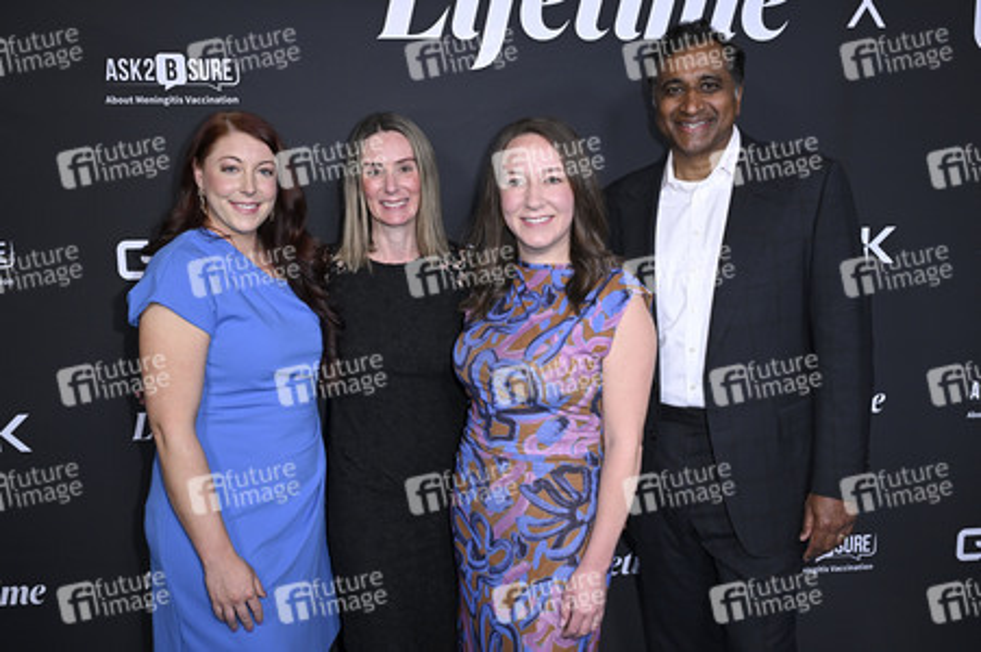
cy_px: 326
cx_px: 490
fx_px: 899
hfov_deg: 57.3
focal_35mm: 33
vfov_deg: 39.9
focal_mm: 33
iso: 1600
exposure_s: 1/200
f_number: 5.6
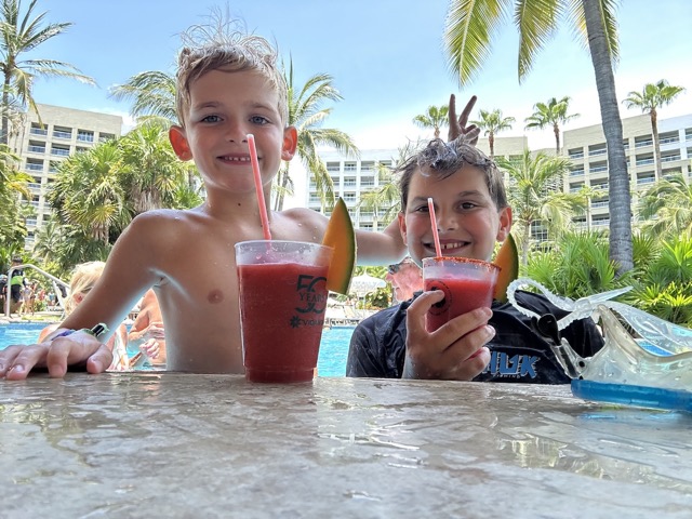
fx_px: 460
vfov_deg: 58.9
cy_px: 260
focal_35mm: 23
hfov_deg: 73.9
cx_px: 346
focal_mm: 2.69
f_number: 1.9
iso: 25
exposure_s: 1/172
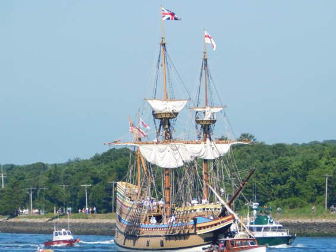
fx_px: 3281
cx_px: 189
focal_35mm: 338
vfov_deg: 4.4
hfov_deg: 5.9
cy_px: 138
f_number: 5.7
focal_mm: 52.2
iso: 125
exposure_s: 1/500
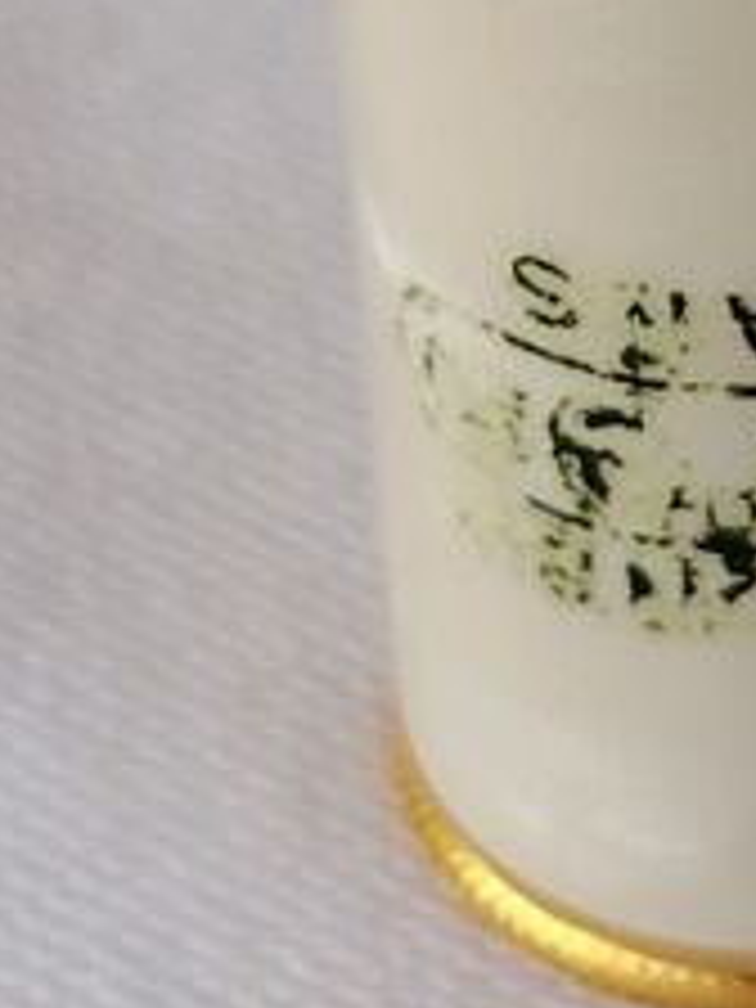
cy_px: -130
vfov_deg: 10.5
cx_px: 914
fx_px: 5416
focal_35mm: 186
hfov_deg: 7.9
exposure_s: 1/231
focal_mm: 5.25
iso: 100
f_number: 1.75
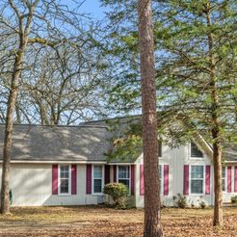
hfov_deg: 24.9
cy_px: 106
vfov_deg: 25.0
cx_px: 75
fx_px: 534
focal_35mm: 69
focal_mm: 40
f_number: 16
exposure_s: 1/125
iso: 400
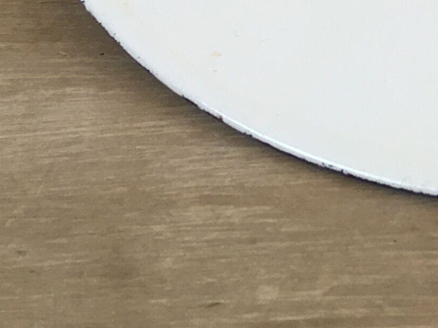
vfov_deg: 9.4
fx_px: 1809
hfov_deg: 13.5
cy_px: -404
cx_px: 473
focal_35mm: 143
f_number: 2.2
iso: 25
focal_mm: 4.15
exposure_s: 1/50
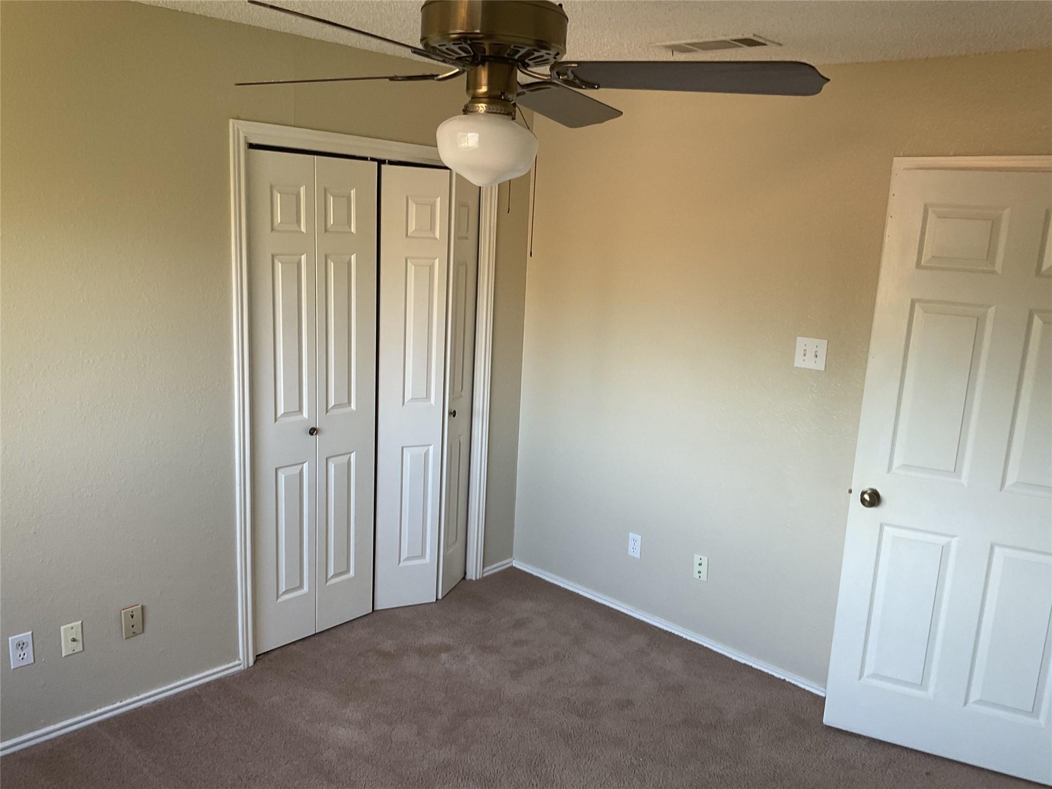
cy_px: 394
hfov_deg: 61.7
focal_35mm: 29
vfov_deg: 48.2
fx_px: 881
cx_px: 526
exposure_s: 1/60
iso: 40
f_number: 1.8
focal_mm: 3
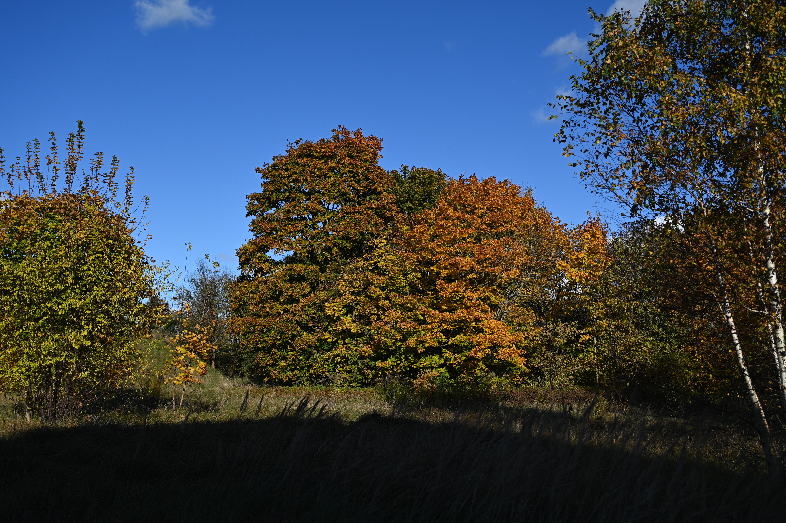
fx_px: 851
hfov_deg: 49.6
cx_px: 393
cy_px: 262
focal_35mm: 39
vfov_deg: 34.2
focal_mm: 39
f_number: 4
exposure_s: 1/2000
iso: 100
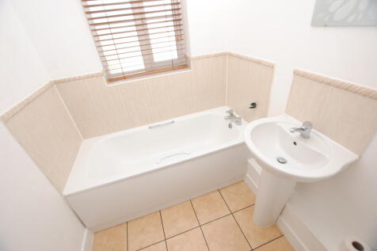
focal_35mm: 15
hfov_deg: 100.4
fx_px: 157
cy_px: 126
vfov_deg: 77.3
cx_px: 188
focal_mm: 10
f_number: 4
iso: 100
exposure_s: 1/60
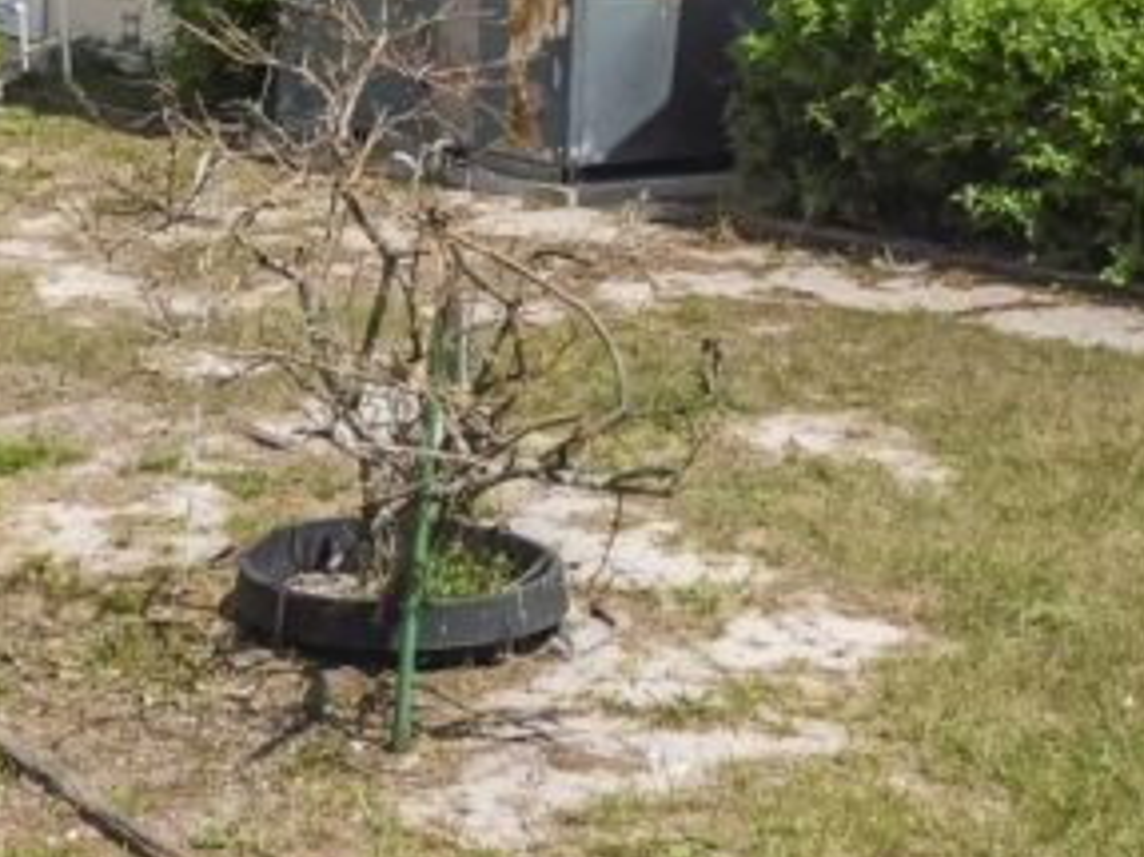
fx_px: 2709
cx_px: 303
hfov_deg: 23.6
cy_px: -363
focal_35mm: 82
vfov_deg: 16.6
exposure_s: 1/640
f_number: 6
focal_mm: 4
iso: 125
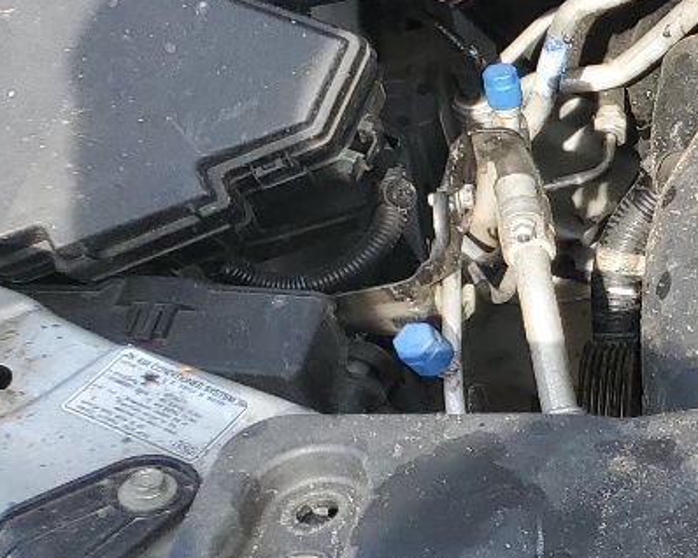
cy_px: 233
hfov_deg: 15.3
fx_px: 2106
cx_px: 1387
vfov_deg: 15.1
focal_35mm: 102
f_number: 1.5
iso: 50
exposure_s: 1/667
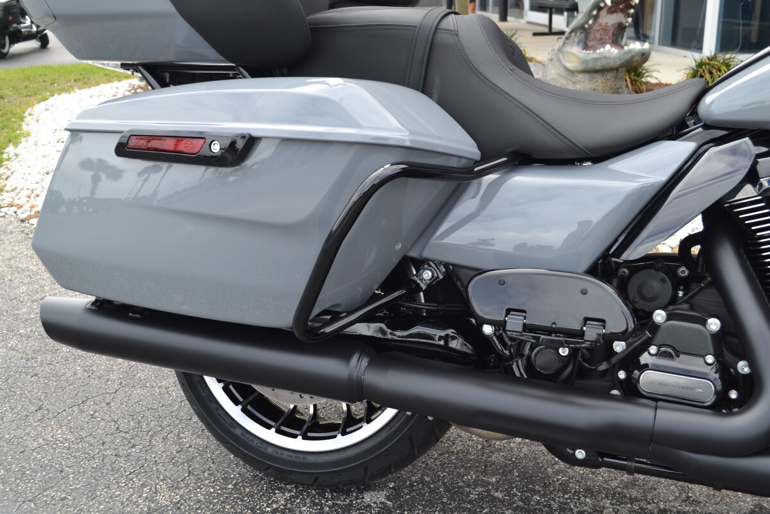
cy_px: 257
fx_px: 834
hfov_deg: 49.6
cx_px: 385
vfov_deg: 34.2
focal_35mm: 39
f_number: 5.6
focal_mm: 26
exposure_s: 1/125
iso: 100
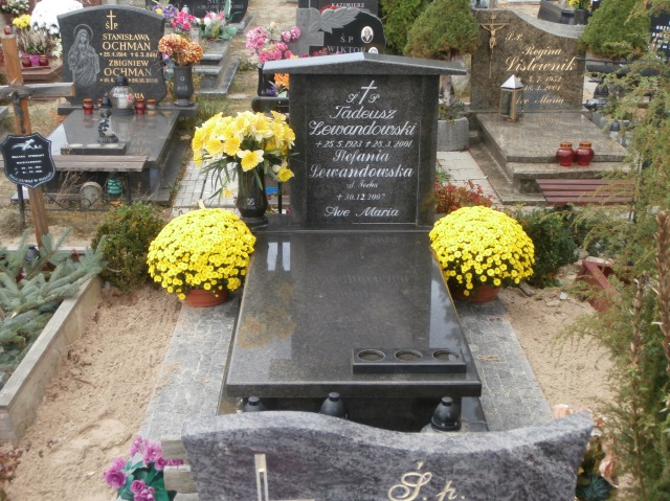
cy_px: 250
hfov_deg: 40.5
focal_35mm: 47
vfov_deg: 30.8
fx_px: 909
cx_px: 335
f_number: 4.2
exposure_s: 1/80
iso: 100
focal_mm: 8.29
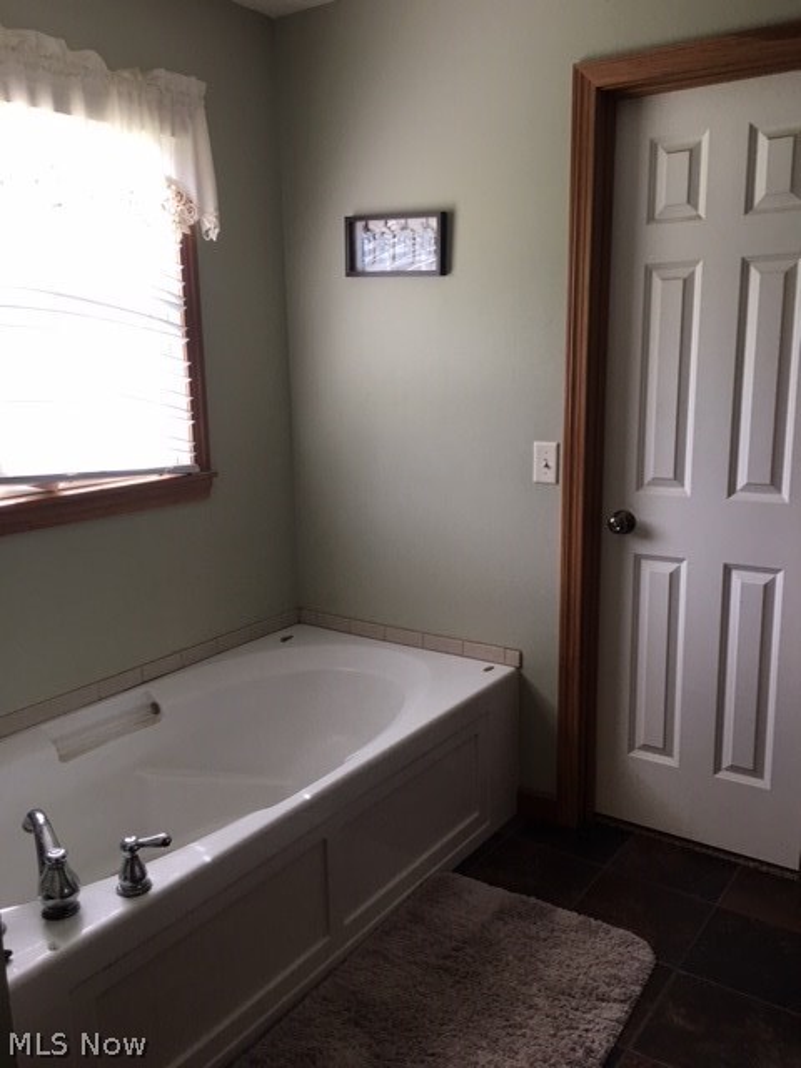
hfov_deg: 48.2
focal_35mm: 29
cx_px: 400
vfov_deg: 61.7
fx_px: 895
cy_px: 534
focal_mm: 4.15
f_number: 2.2
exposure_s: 1/30
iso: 32
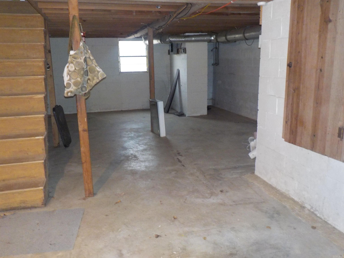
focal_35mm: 30
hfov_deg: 60.0
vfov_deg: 46.8
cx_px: 172
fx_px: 298
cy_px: 129
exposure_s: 1/30
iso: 360
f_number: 3.3
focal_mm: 4.1
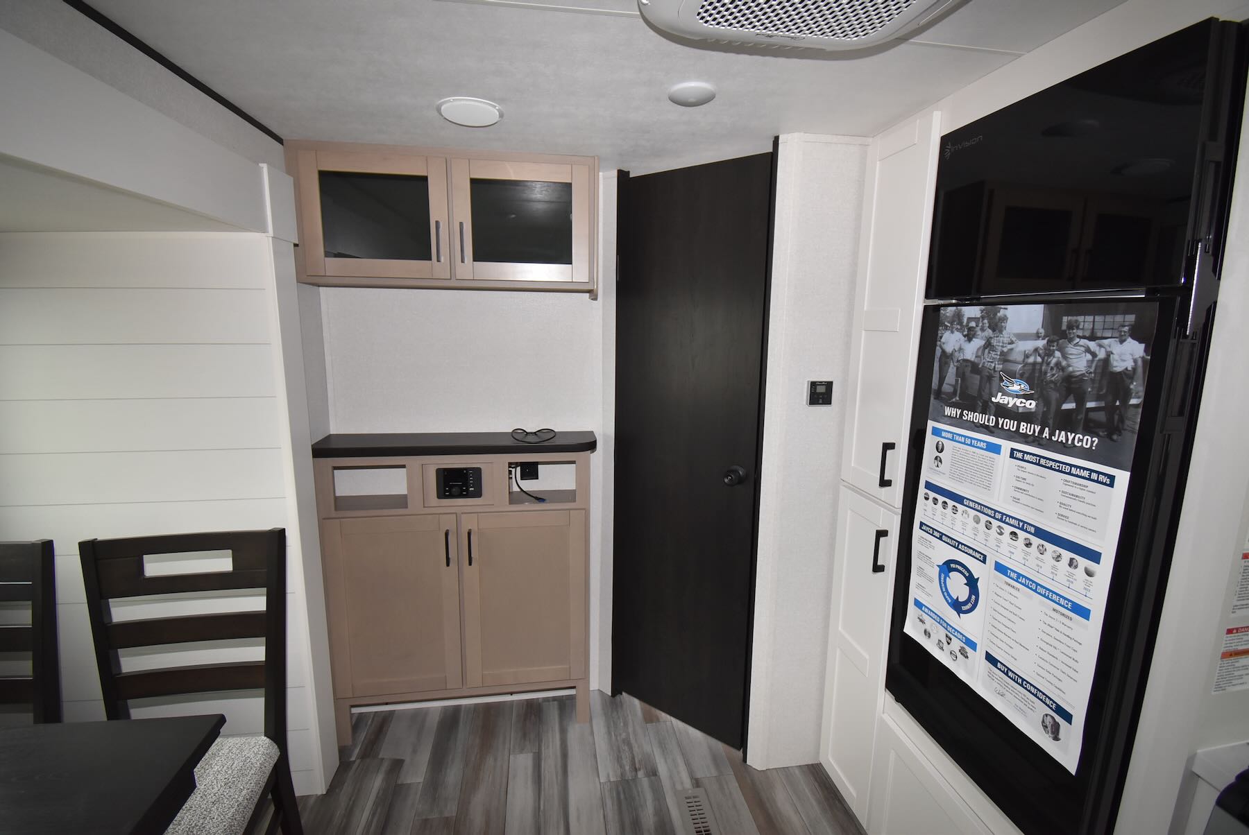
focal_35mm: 15
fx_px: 521
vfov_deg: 77.5
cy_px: 418
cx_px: 624
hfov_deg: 100.3
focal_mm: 10
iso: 800
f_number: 4.5
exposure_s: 1/60
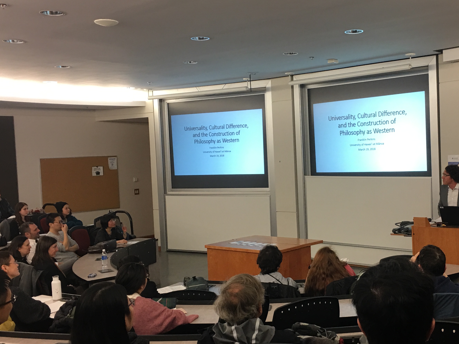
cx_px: 307
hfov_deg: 42.4
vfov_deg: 32.9
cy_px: 188
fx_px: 583
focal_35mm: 44
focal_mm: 4.15
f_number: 2.2
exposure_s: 1/15
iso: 32
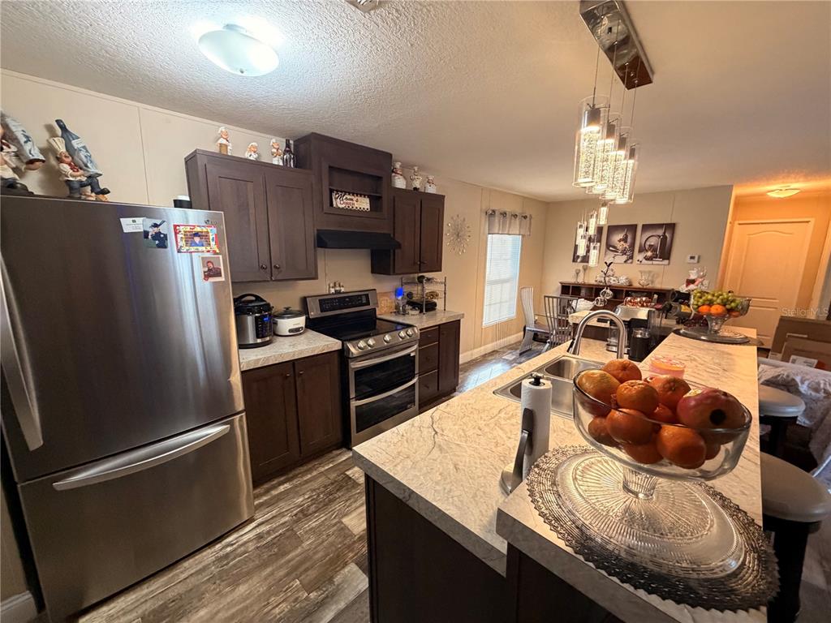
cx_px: 416
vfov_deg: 85.7
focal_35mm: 14
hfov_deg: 102.1
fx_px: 336
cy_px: 312
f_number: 2.2
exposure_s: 1/60
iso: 500
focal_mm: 2.22
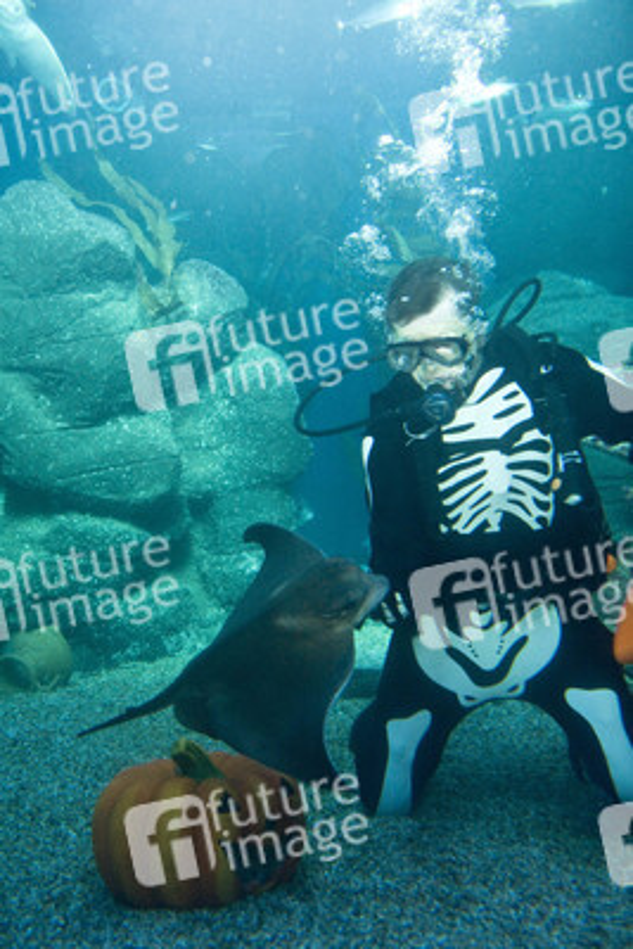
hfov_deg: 33.4
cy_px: 474
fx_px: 1054
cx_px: 316
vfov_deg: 48.4
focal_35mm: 40
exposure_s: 1/200
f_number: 4
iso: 2500
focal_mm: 40
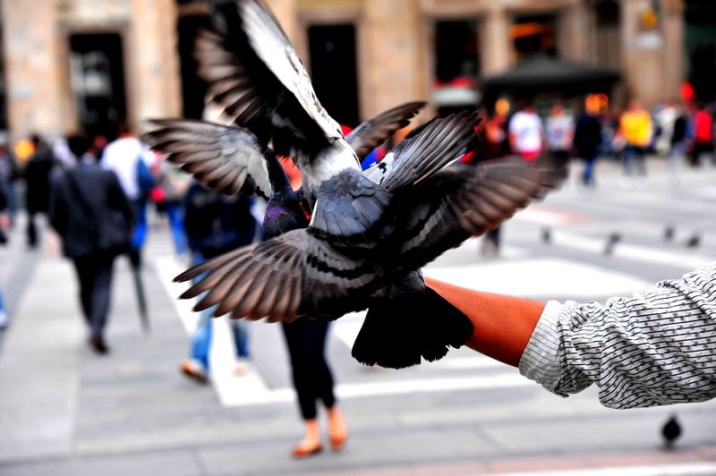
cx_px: 358
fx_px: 2385
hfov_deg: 17.1
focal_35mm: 120
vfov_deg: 11.4
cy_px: 238
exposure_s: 1/250
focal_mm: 120
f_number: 5.6
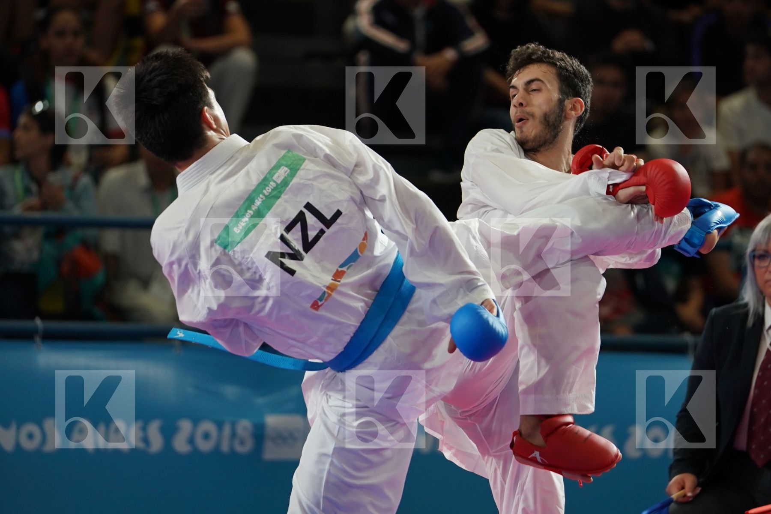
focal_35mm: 300
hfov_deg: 6.9
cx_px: 386
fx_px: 6424
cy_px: 257
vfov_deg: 4.6
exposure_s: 1/1000
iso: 1000
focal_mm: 200
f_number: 2.8
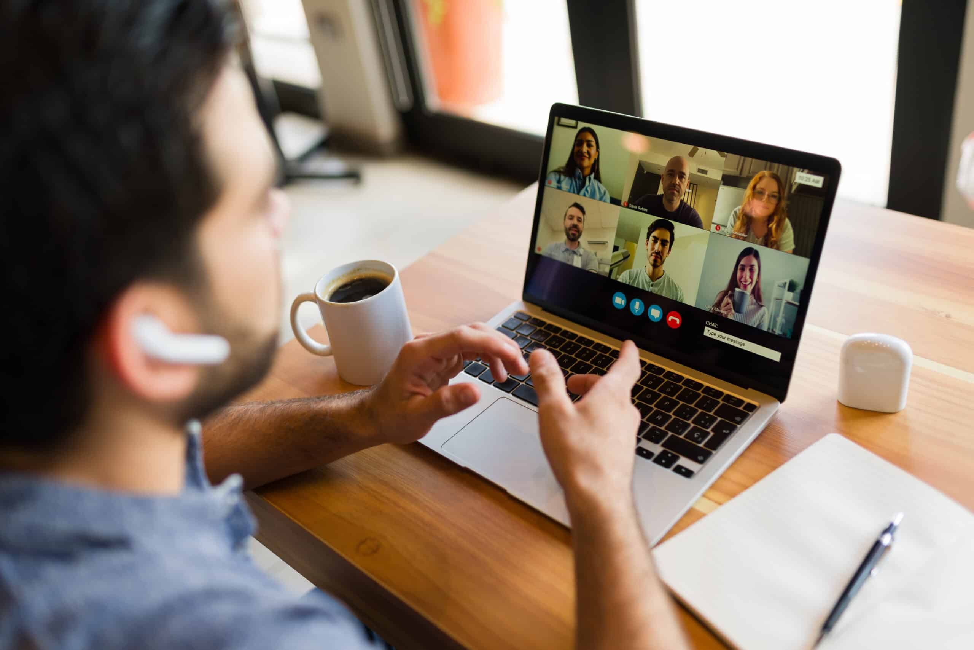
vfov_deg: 37.9
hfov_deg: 54.4
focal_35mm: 35
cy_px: 325
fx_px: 947
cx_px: 487
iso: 100
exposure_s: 1/160
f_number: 1.8
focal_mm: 35
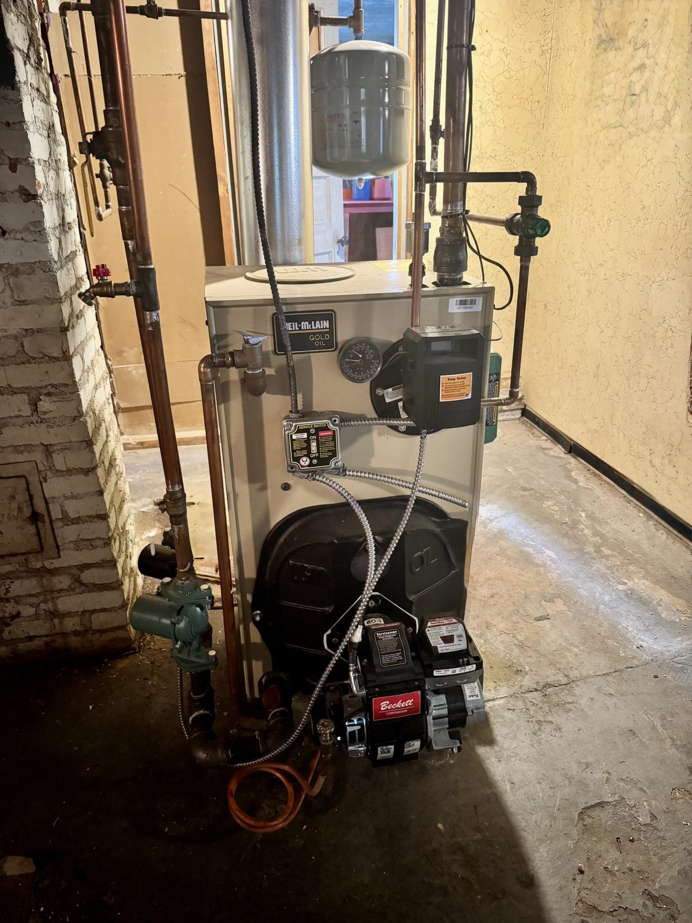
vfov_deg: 71.6
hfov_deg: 56.8
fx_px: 640
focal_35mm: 24
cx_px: 346
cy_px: 462
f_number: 1.78
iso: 800
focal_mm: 6.76
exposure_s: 1/40
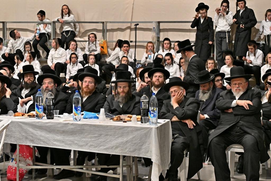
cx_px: 136
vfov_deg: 19.5
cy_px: 90
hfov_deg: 28.8
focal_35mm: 70
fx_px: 527
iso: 1250
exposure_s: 1/250
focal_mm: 47
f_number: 4
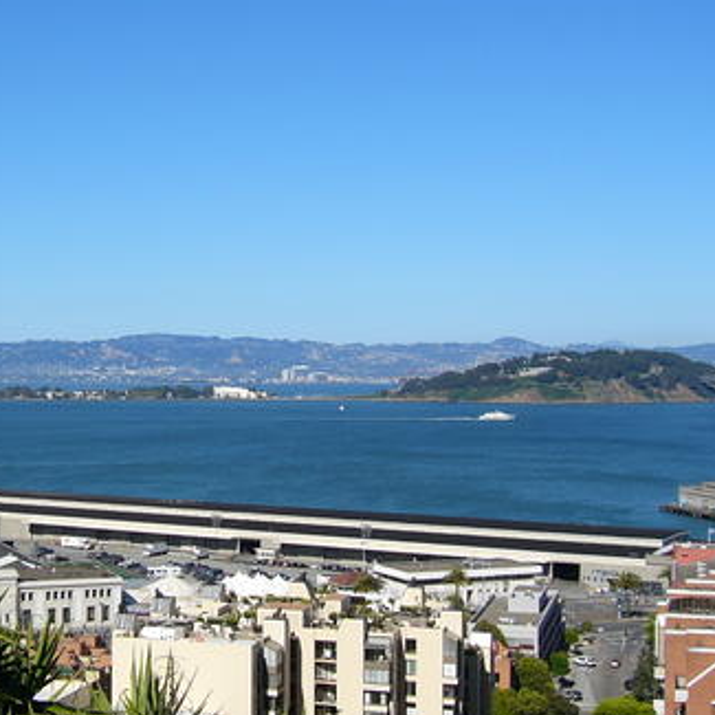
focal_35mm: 61
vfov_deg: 28.2
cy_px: 359
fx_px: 1425
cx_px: 125
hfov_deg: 27.5
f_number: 8
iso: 50
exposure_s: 1/200
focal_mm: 5.8
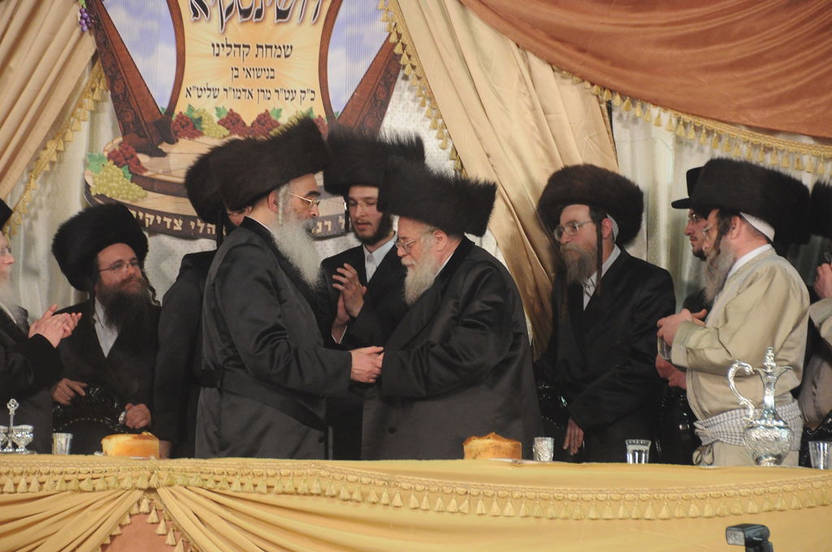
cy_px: 276
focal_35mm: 180
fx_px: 4155
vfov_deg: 7.6
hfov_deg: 11.4
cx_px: 416
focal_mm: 120
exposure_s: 1/30
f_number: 5.3
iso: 2000
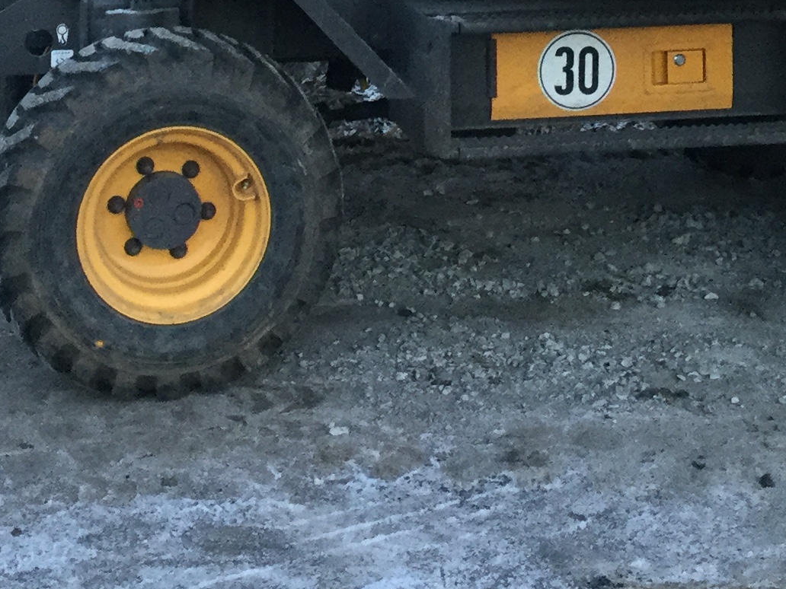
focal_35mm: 98
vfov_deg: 14.1
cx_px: 427
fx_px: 2225
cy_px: -301
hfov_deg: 20.0
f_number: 2.4
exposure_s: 1/33
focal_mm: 3.3
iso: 50
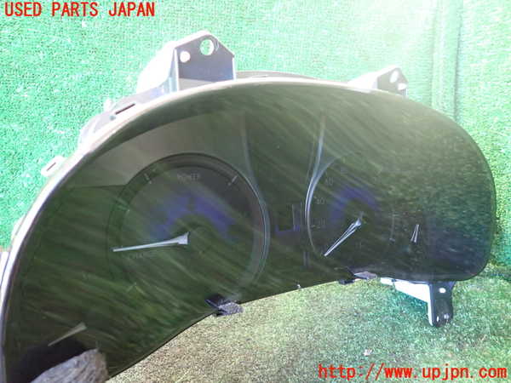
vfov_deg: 54.9
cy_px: 192
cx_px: 256
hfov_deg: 69.4
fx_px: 369
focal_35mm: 25
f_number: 2
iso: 500
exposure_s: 1/30
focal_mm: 4.5
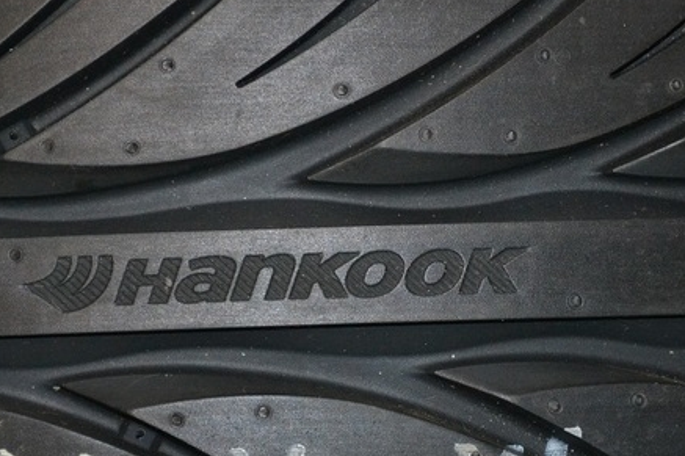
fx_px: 2870
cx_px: 321
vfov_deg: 9.1
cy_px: 278
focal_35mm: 151
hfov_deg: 13.6
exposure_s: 1/60
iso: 1800
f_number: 5.6
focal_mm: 55
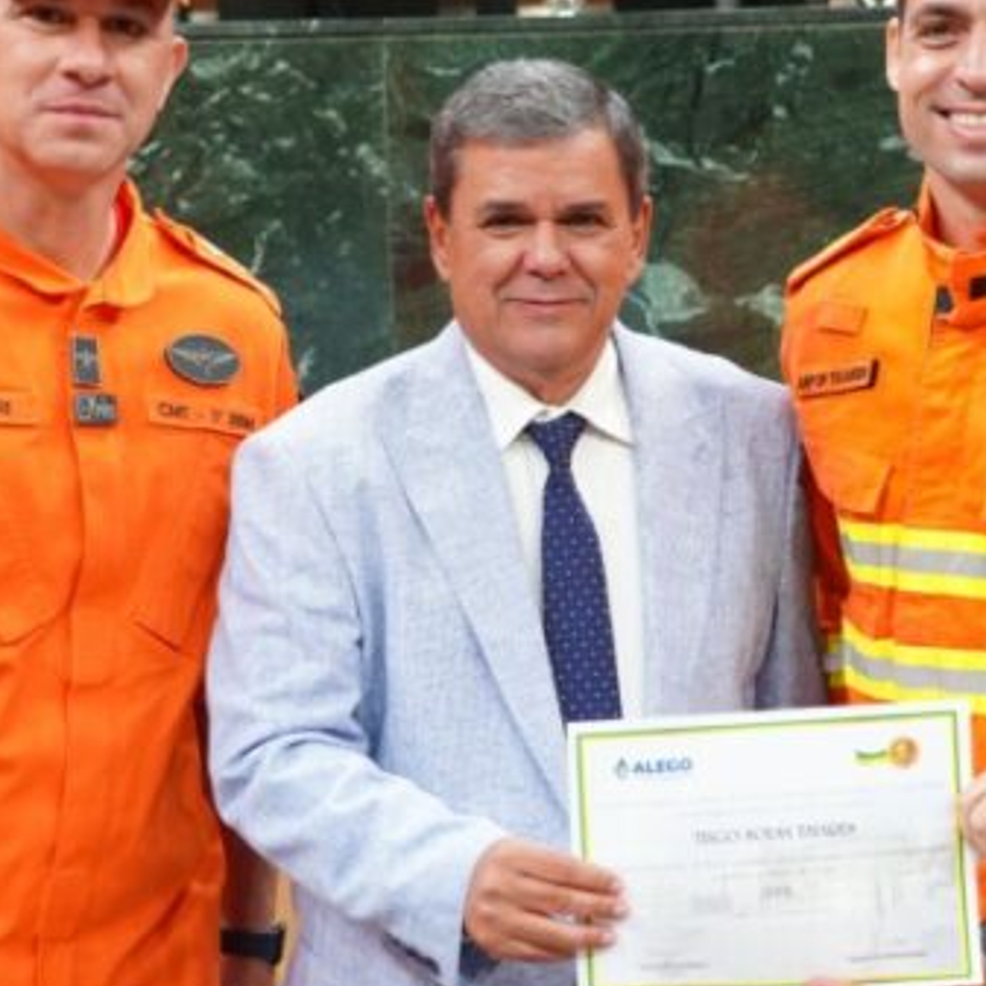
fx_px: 3287
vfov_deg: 17.1
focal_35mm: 102
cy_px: 500
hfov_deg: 17.0
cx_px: 647
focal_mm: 45
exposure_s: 1/160
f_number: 5
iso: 1250
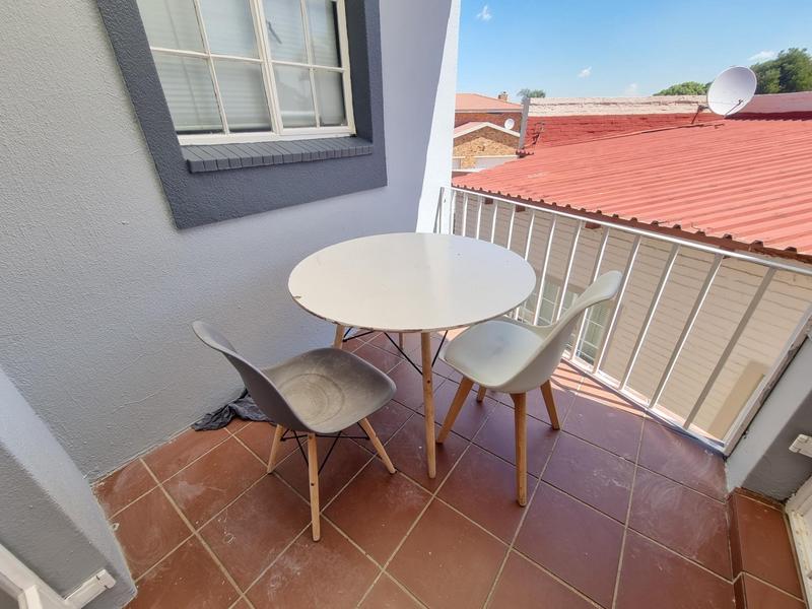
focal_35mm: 13
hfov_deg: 106.2
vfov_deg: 89.9
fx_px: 305
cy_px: 304
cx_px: 406
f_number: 2.2
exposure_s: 1/138
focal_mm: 2.2
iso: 50
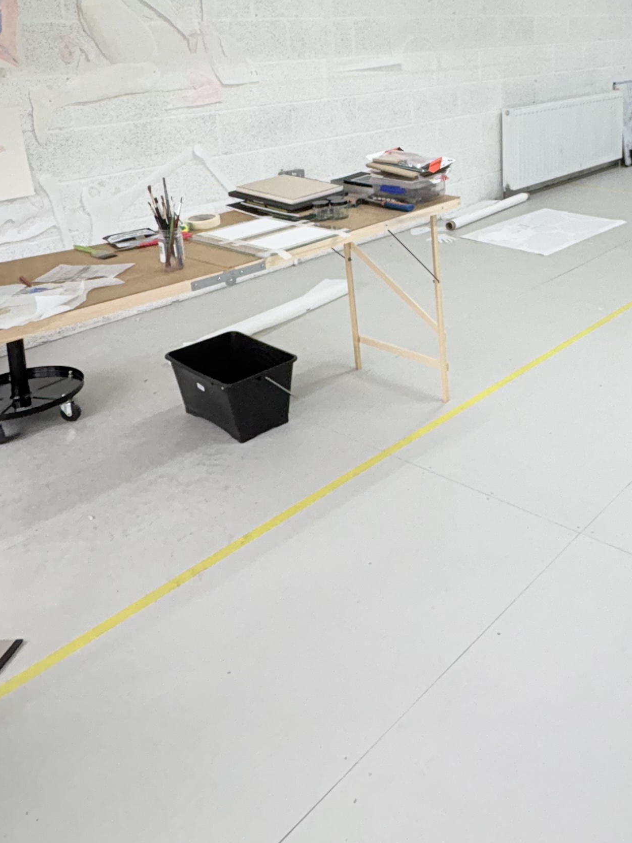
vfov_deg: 50.6
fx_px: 828
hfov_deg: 39.2
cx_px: 555
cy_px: 166
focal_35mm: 34
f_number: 2.2
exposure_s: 1/100
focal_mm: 2.22
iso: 80
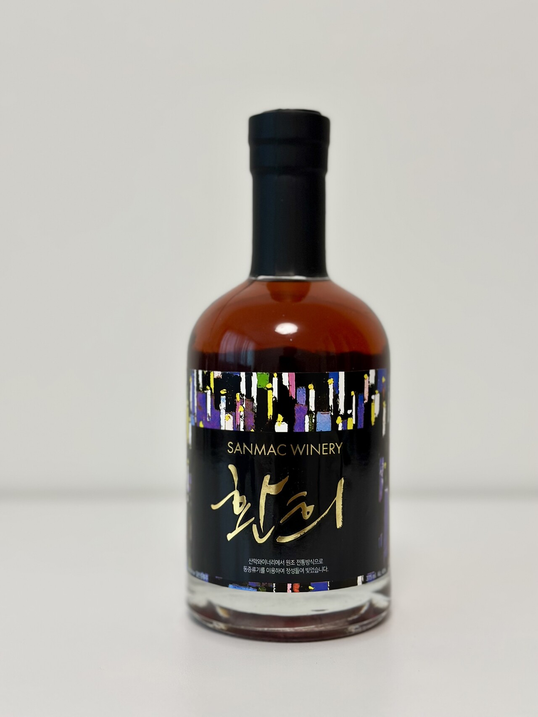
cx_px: 269
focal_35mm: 48
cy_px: 358
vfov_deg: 39.7
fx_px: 995
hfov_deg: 30.3
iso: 80
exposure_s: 1/120
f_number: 1.78
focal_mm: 6.86
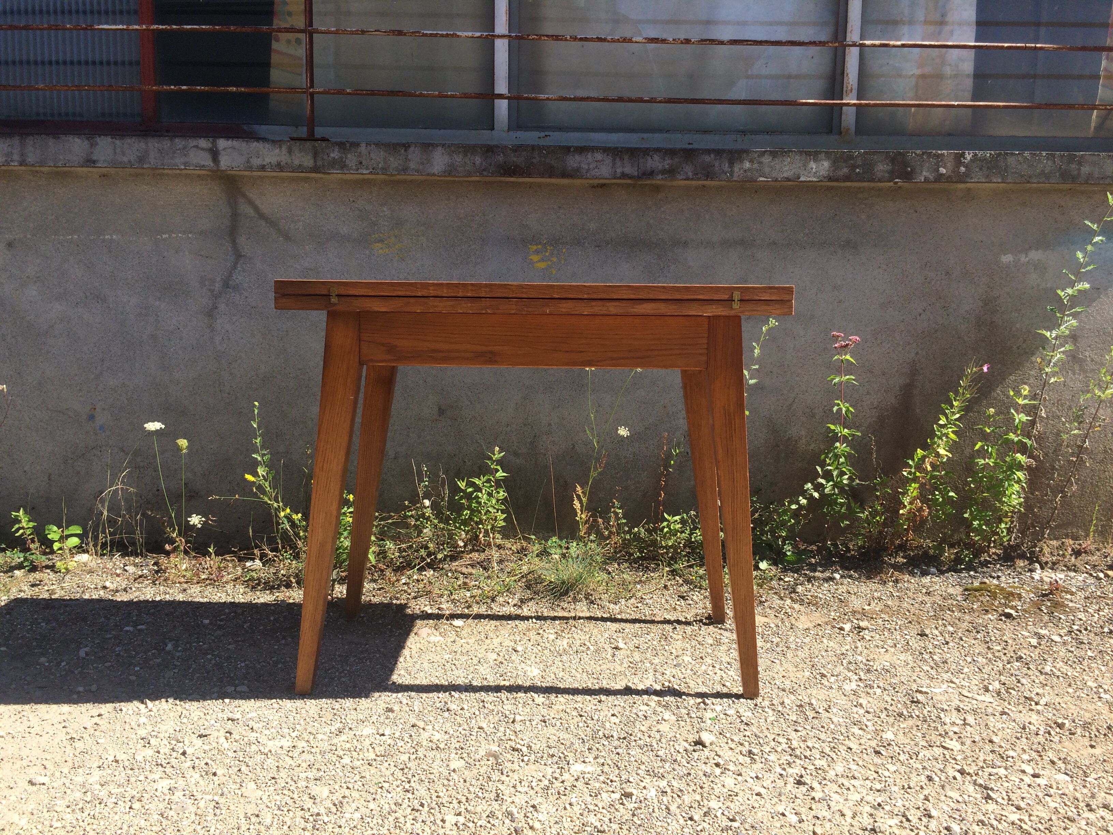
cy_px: 418
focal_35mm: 29
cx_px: 556
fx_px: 932
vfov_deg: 48.2
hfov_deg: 61.7
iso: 32
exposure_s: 1/1140
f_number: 2.2
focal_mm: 4.15
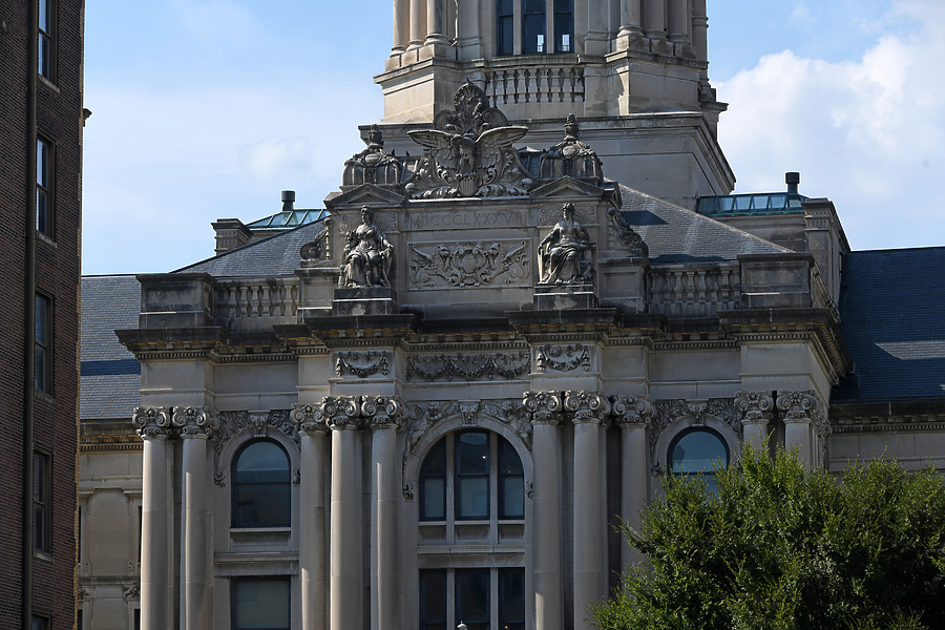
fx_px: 3543
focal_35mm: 135
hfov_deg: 15.2
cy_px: 315
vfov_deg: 10.2
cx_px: 472
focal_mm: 135
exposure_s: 1/320
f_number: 9
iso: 100
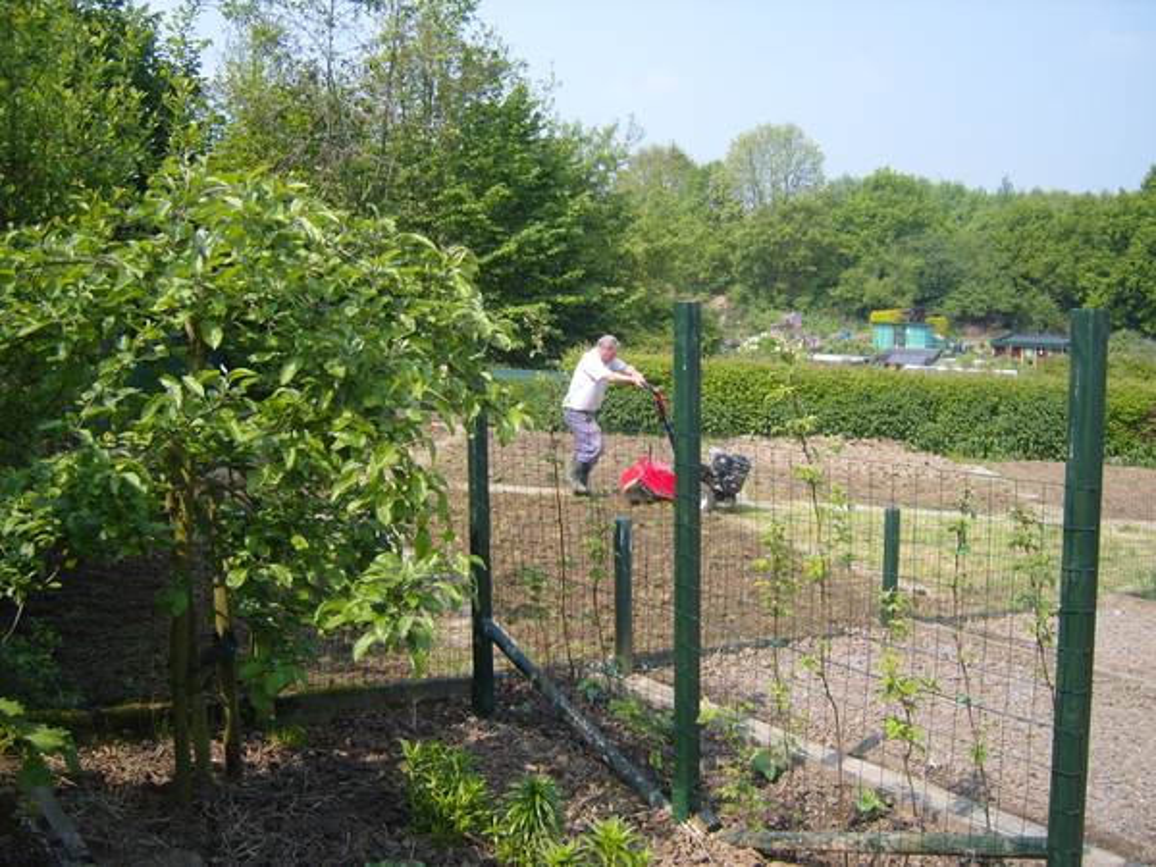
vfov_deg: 40.7
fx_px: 1169
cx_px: 578
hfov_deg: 52.6
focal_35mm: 35
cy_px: 434
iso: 80
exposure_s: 1/125
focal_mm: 7.4
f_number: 7.1
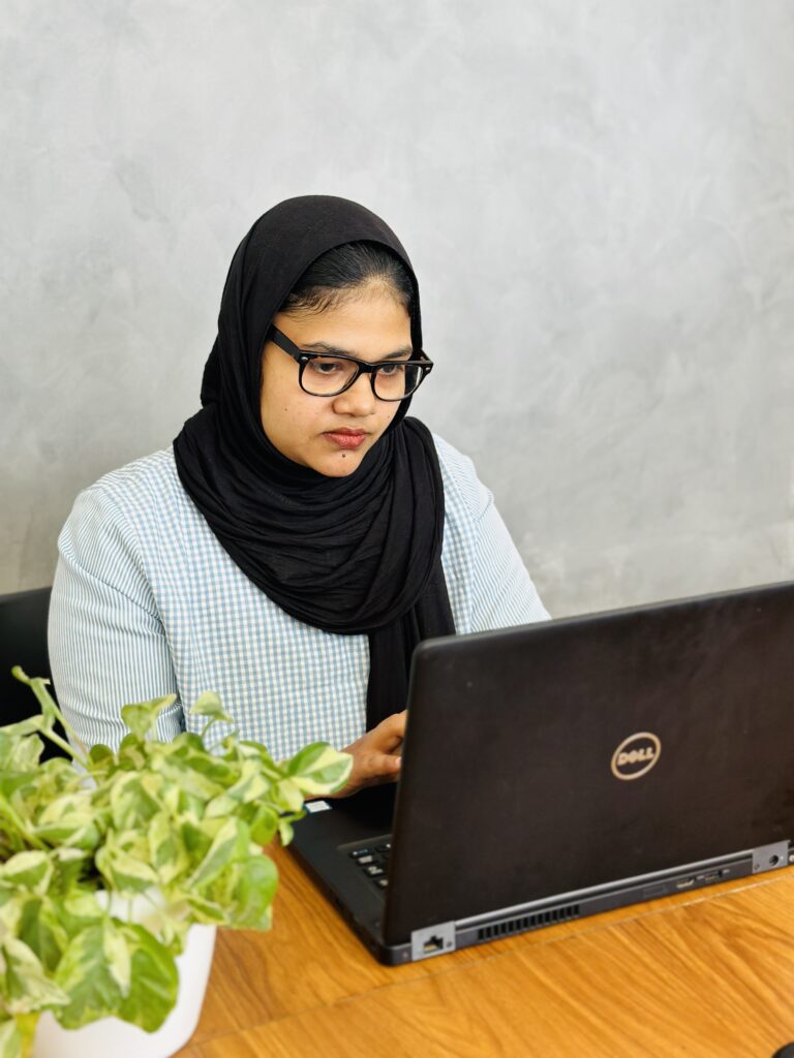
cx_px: 397
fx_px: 1468
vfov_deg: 39.7
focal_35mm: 48
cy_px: 529
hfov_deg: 30.3
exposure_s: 1/50
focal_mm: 6.86
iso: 80
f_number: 1.78
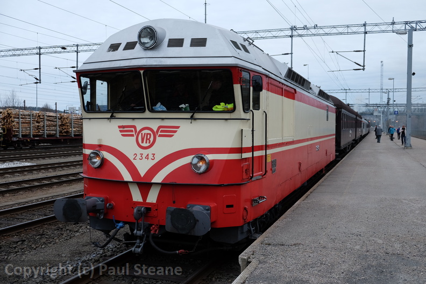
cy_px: 142
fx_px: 426
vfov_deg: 36.9
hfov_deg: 53.1
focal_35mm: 36
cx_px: 213
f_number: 3.2
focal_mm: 24.3
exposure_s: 1/100
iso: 200
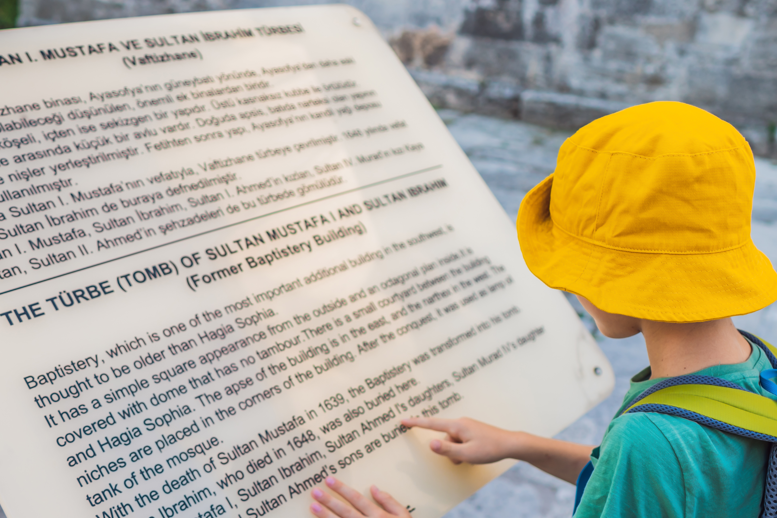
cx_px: 380
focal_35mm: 41
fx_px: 885
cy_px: 286
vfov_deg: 32.6
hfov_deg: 47.4
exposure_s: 1/250
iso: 100
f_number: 2.5
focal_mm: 25
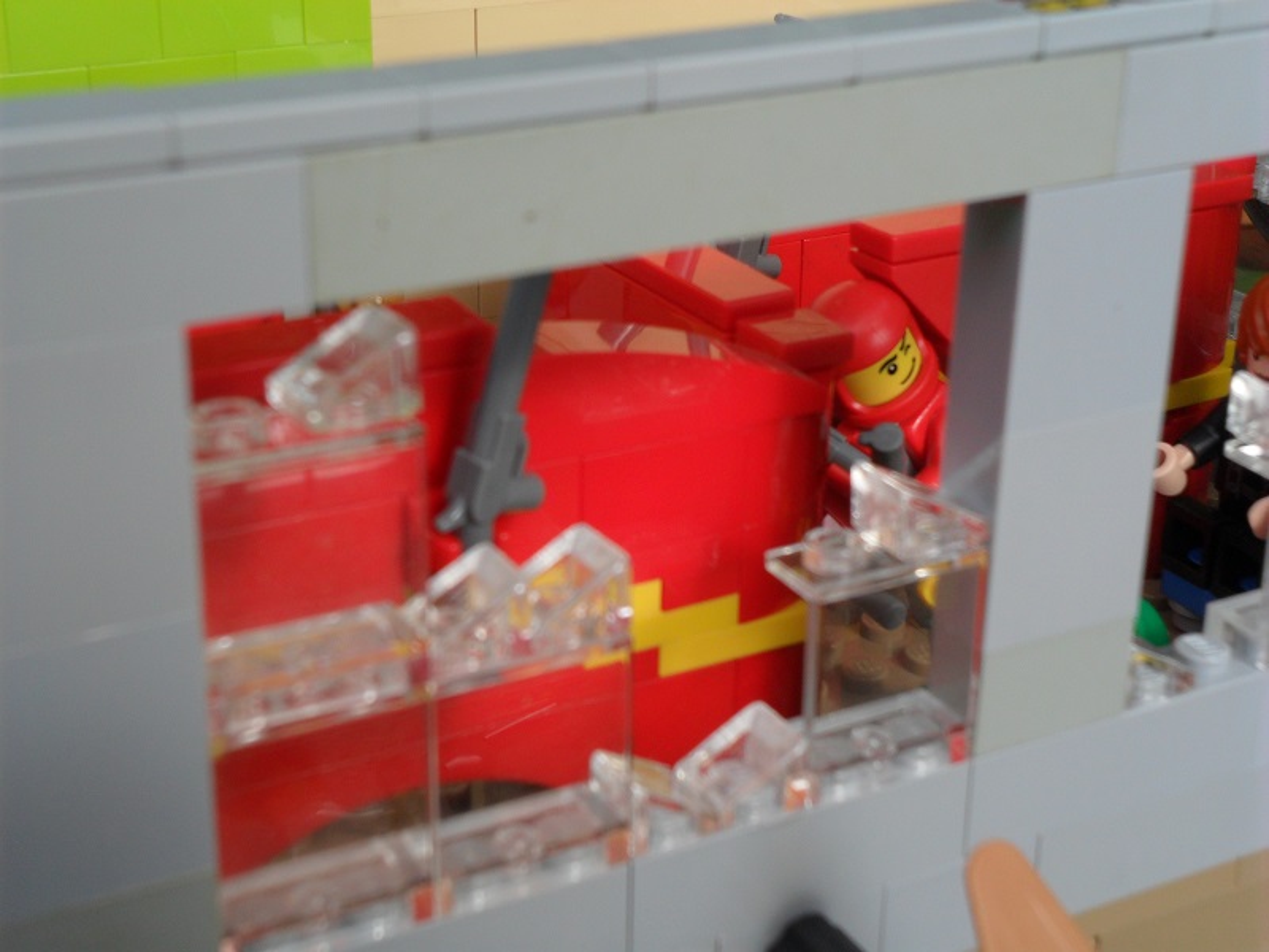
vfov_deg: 23.3
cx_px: 634
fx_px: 2310
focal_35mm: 63
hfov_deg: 30.7
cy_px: 476
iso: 100
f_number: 5.6
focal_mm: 11.2
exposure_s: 1/250
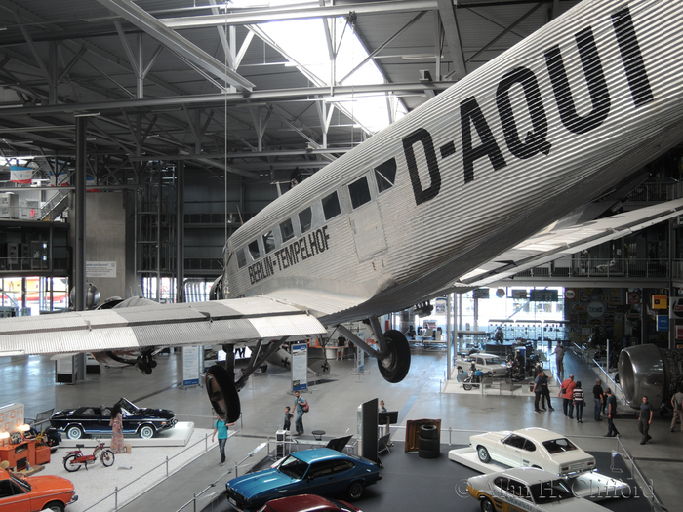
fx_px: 691
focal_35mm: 35
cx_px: 342
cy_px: 256
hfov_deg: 52.6
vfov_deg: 40.7
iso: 100
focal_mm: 7.5
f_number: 3.2
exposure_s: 1/50
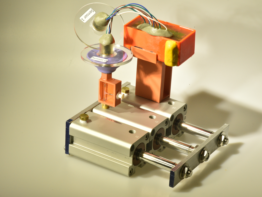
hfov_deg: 17.3
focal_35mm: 114
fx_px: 863
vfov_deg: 13.0
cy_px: 98
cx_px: 141
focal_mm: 105
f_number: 32
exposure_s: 1/125
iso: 1600
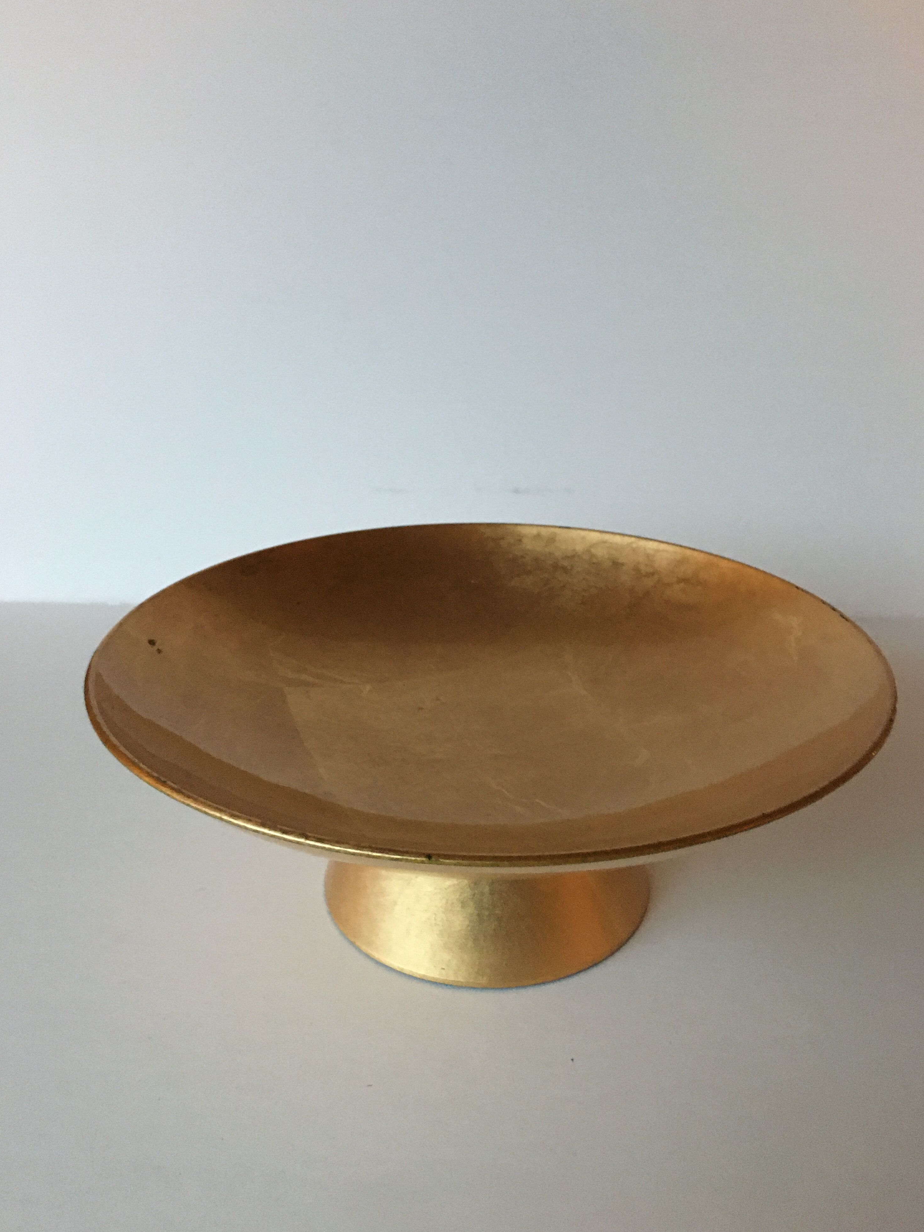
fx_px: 1068
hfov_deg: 46.8
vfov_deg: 60.0
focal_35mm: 30
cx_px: 467
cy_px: 610
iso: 400
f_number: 2.2
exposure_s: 1/17
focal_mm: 4.15
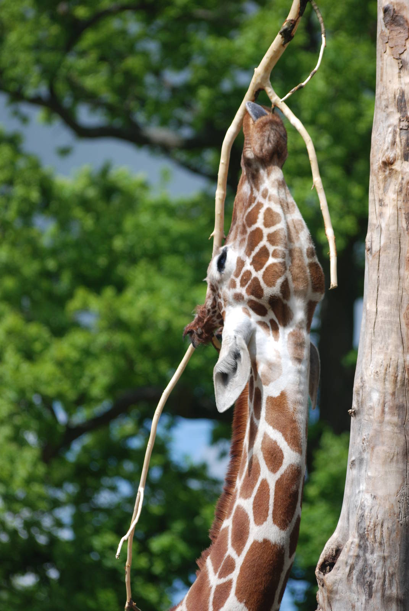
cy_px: 306
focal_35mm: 225
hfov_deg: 6.1
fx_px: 3823
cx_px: 204
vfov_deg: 9.1
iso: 200
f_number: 4.5
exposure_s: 1/1250
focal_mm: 150
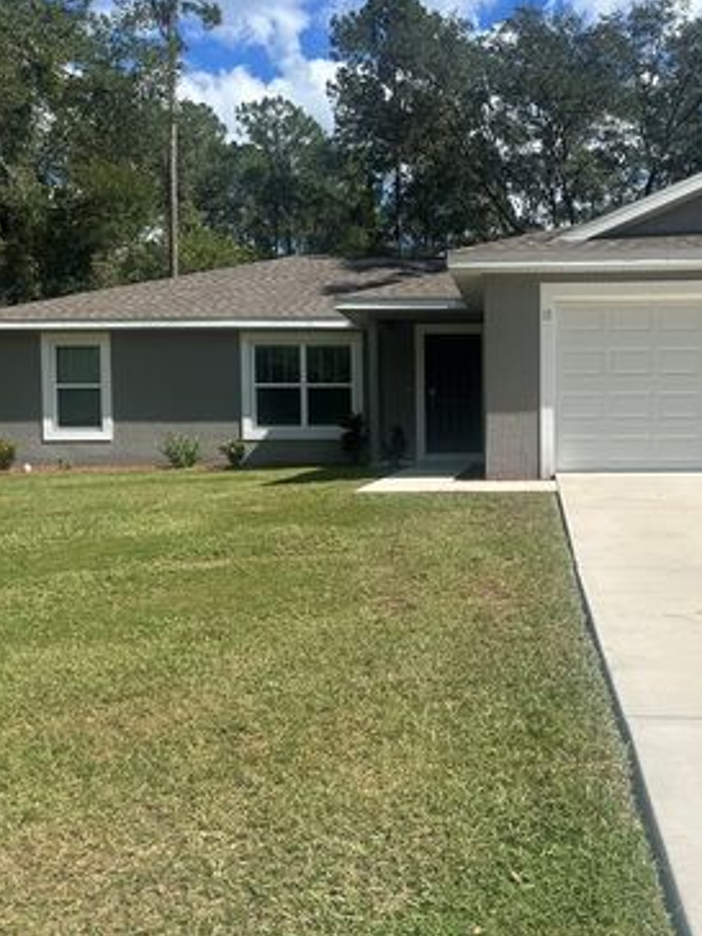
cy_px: 462
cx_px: 507
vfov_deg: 55.4
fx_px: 892
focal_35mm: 33
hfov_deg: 41.9
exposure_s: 1/6211
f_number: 1.78
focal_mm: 6.86
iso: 80
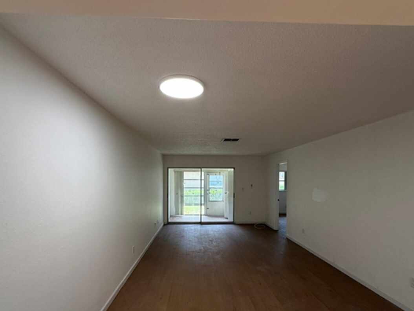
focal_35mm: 17
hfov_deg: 91.0
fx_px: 203
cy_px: 182
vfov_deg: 74.1
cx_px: 201
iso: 200
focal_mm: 2.22
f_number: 2.2
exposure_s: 1/120
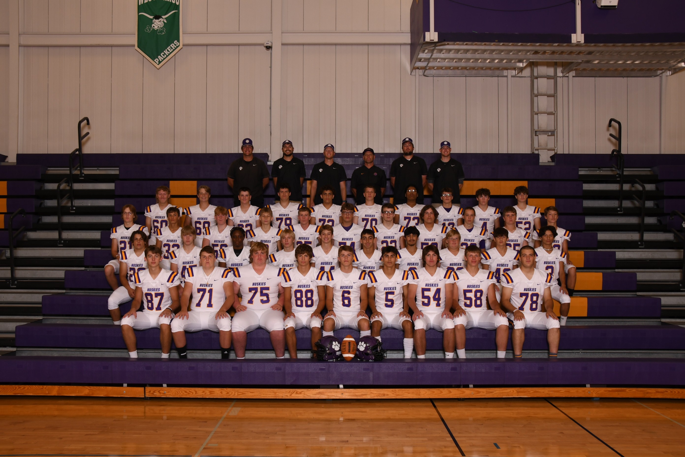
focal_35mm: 33
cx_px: 342
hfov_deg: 57.2
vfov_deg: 40.0
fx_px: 628
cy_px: 228
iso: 320
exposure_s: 1/60
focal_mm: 22
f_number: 10
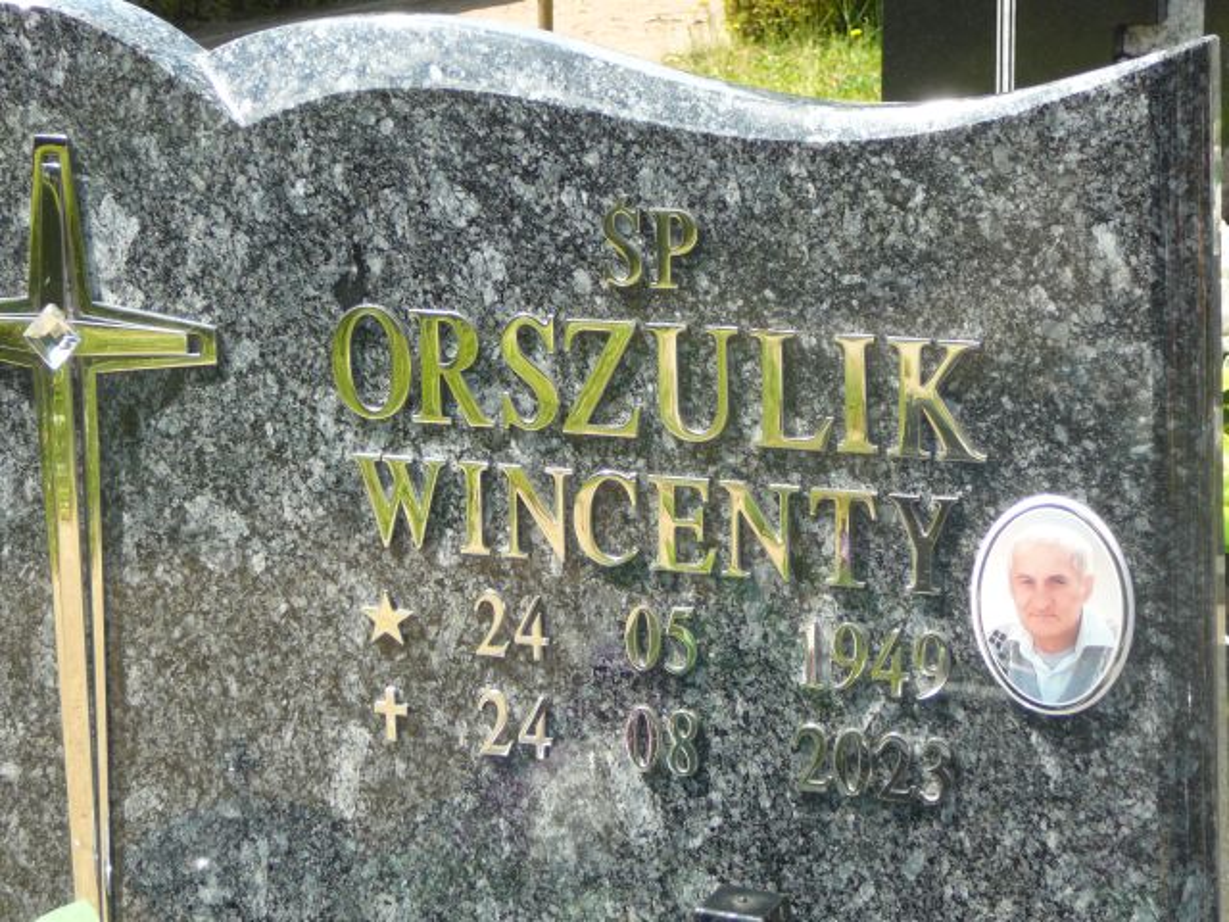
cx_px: 614
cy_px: 461
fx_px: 2911
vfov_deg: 18.0
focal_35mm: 82
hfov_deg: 23.8
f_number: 3.8
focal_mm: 12.2
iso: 80
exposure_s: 1/250
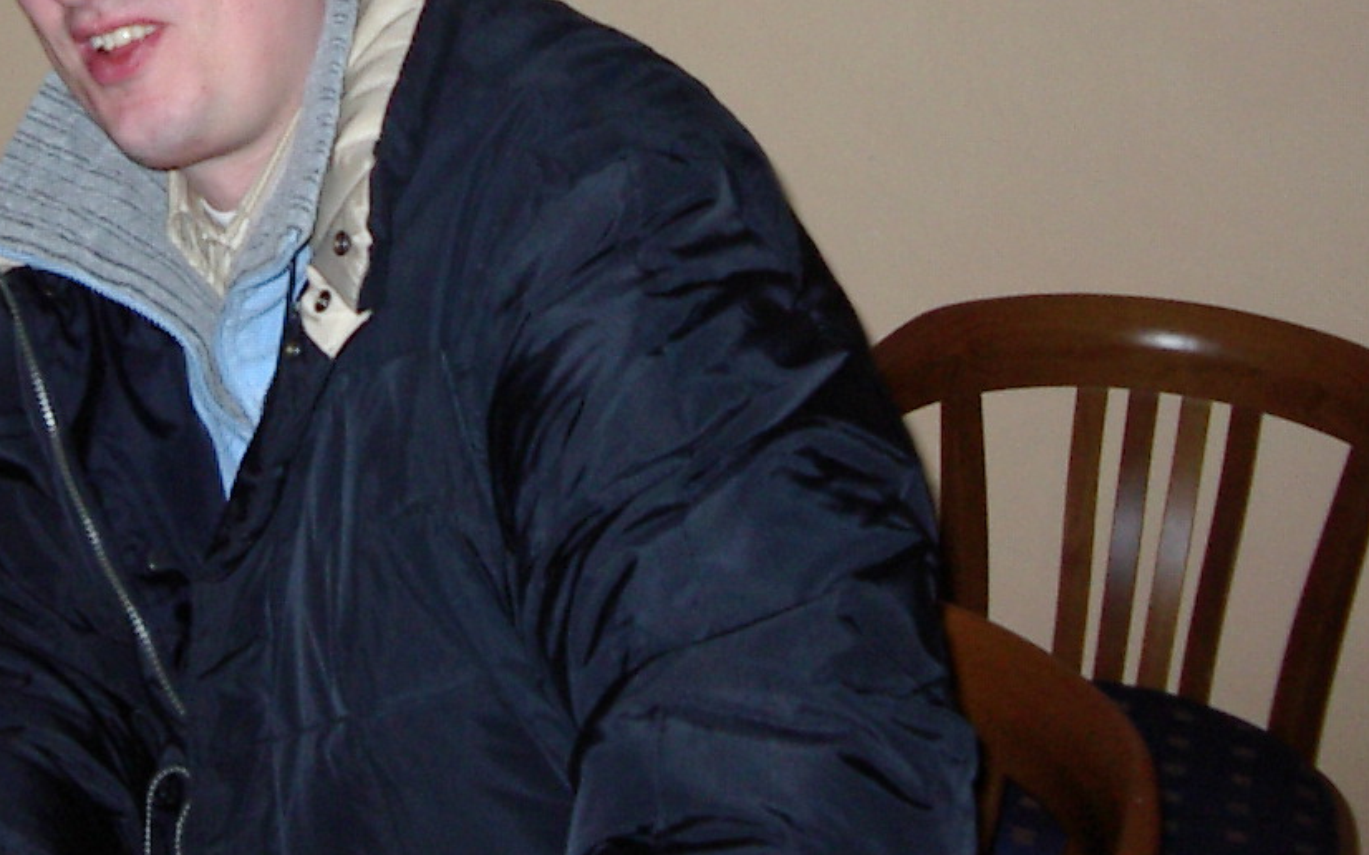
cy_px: -15
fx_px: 2910
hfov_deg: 26.1
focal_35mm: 78
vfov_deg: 16.4
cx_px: 303
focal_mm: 5.8
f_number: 2.6
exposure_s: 1/60
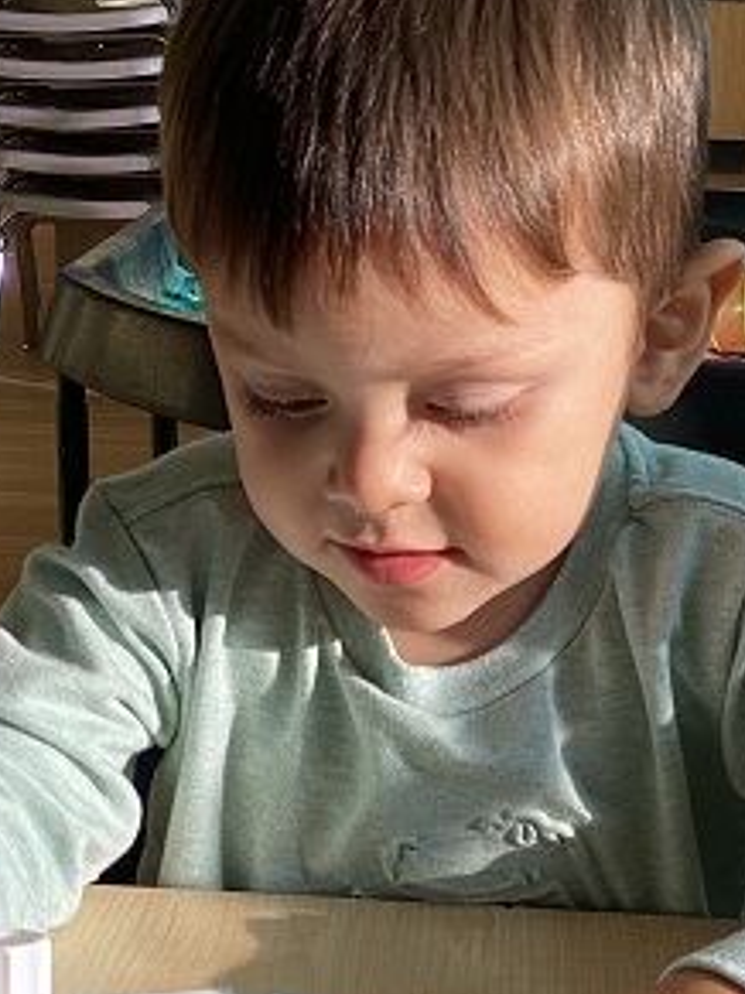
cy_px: 629
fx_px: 2039
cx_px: 417
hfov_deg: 20.7
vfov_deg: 27.3
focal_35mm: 71
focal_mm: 3.3
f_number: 2.4
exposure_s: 1/110
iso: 25
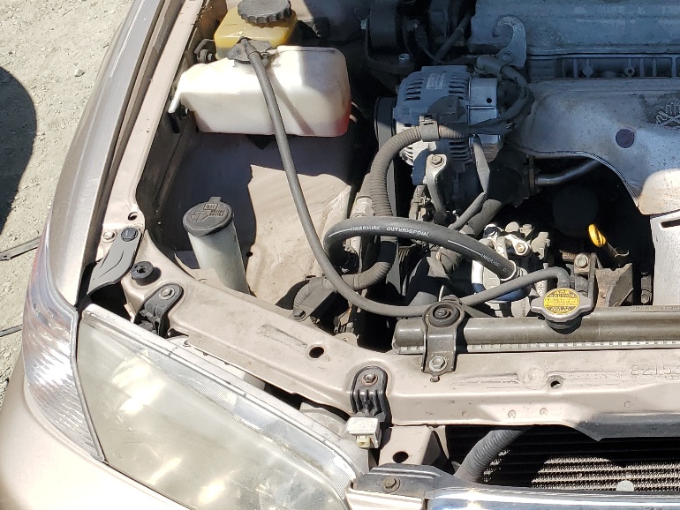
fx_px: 1061
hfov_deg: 32.3
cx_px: 703
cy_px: 127
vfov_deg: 26.7
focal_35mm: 54
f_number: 1.5
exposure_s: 1/2500
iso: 50
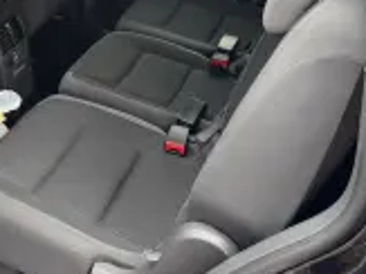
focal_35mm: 53
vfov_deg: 26.6
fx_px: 560
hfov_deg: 34.3
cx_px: 40
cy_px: 27
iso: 100
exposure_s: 1/131
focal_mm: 6.76
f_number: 1.78
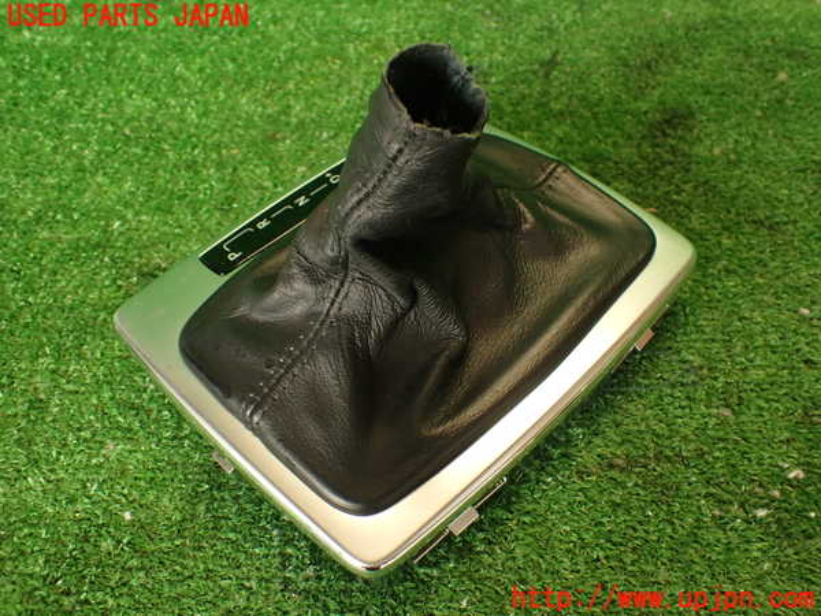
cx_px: 410
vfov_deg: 44.2
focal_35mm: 32
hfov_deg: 56.8
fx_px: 759
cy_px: 308
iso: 200
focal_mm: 5.79
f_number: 2.4
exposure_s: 1/30
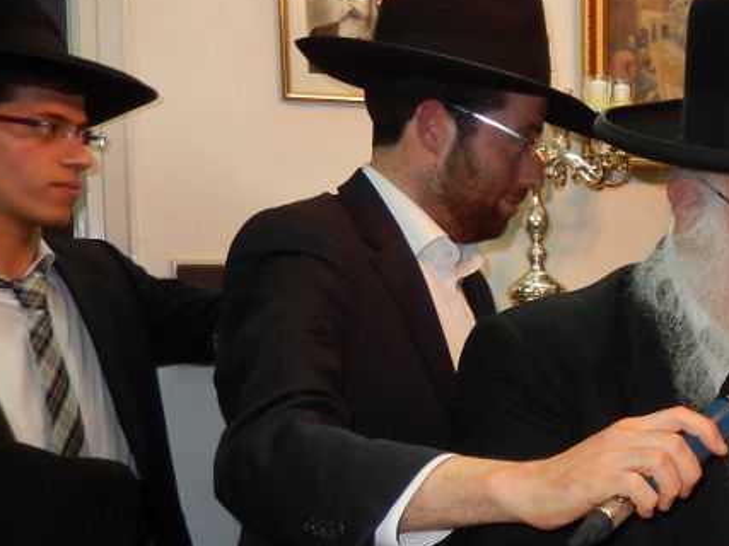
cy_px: 370
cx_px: 819
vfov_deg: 24.3
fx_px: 1263
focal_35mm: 60
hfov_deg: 28.9
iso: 200
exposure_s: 1/30
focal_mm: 4.5
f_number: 3.4
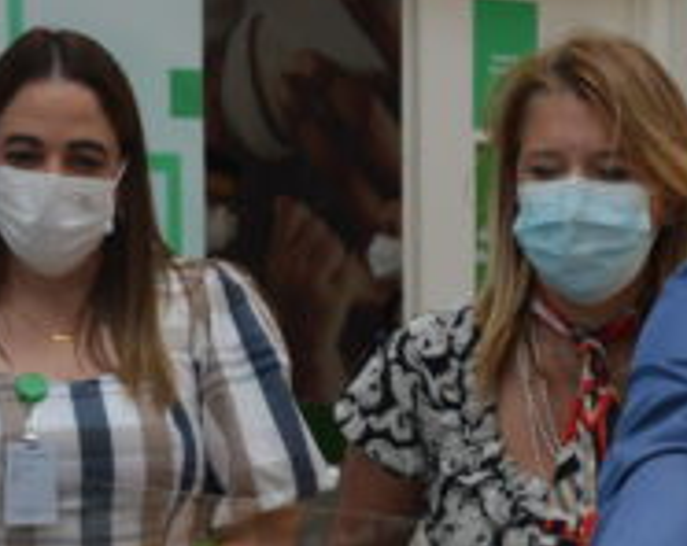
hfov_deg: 14.2
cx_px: 665
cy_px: 666
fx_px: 2718
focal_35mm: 134
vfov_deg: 11.3
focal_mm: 23
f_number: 7.1
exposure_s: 1/200
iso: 100
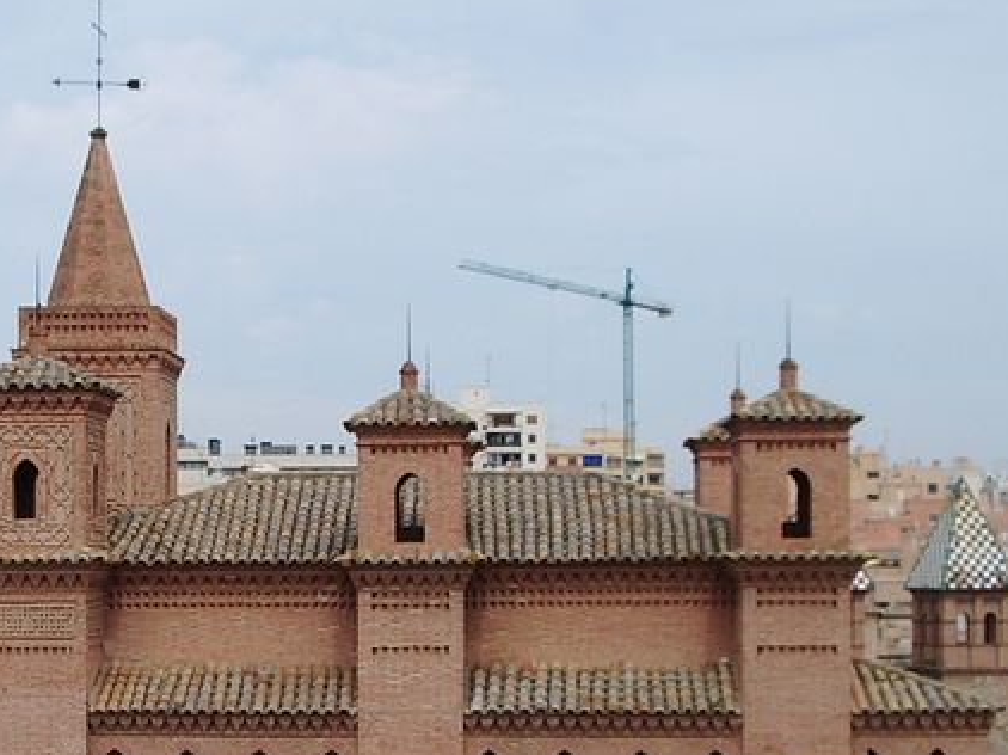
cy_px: 514
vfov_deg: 17.3
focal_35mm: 85
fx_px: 2474
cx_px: 203
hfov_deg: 22.7
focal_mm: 5.8
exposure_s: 1/500
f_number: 4.3
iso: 50
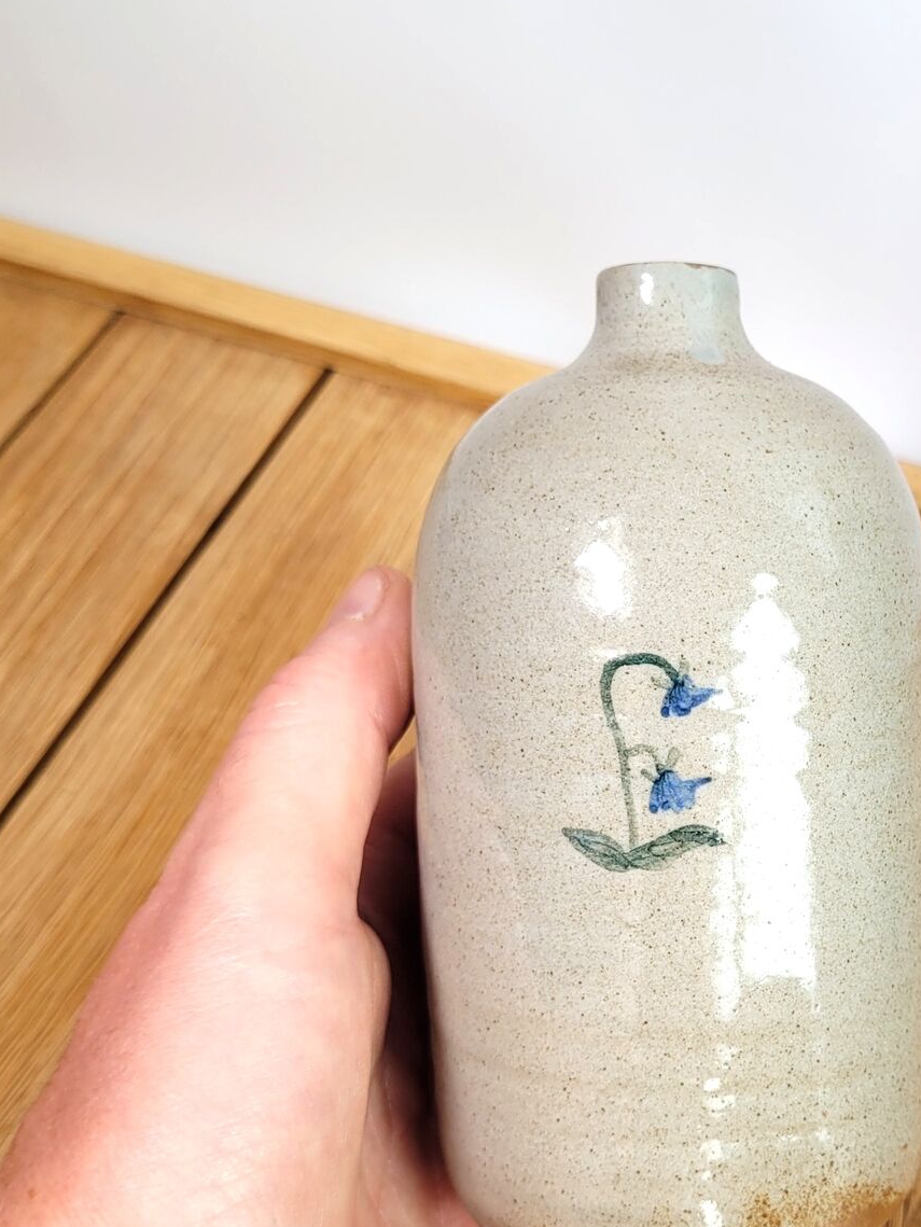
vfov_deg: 41.2
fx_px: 1631
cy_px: 692
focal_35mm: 46
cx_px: 740
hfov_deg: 30.7
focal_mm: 5.4
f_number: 1.8
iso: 40
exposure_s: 1/438
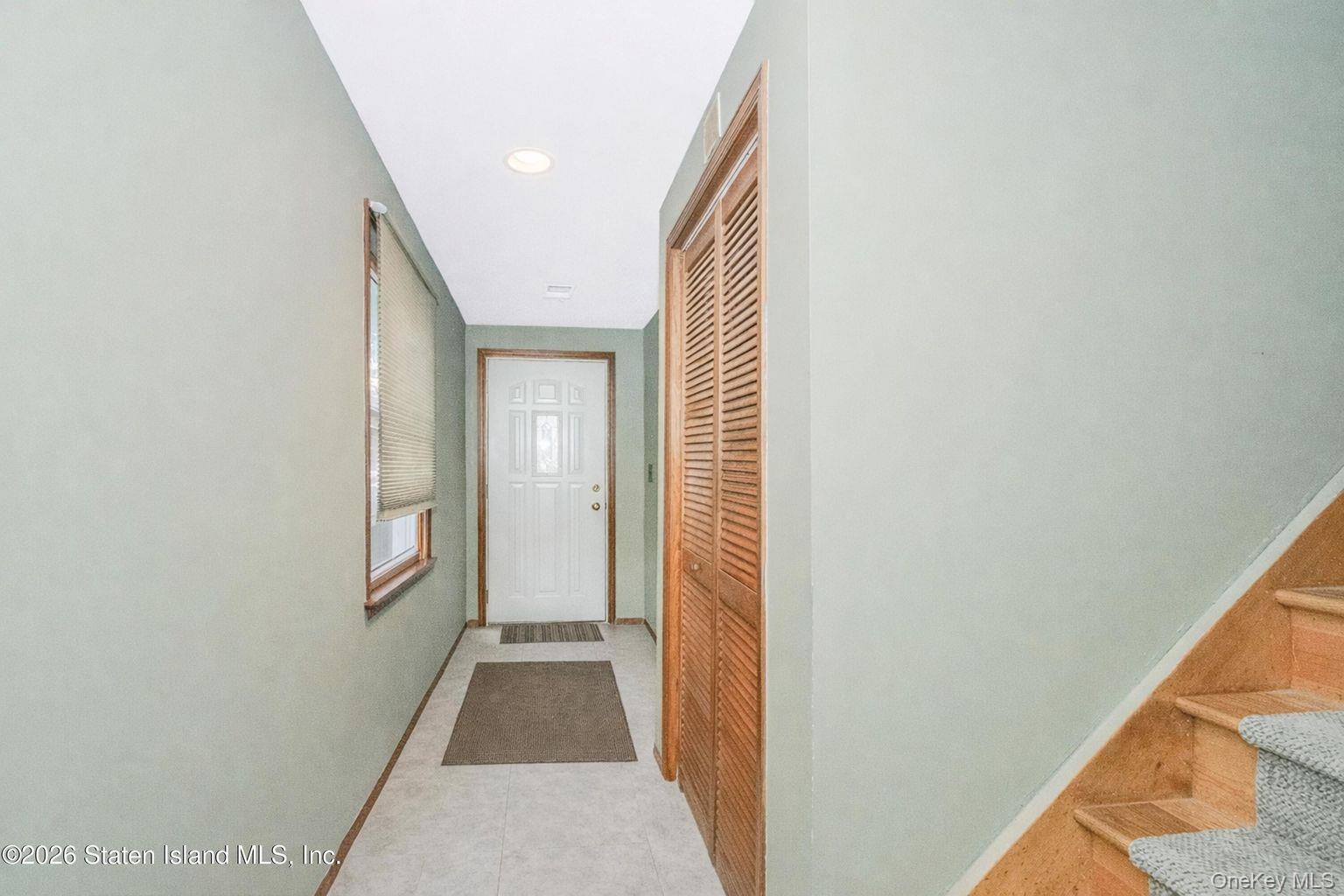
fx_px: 560
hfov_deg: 100.4
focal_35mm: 15
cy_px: 448
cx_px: 672
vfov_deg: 77.3
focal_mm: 10
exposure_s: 1/60
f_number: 9
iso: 1600
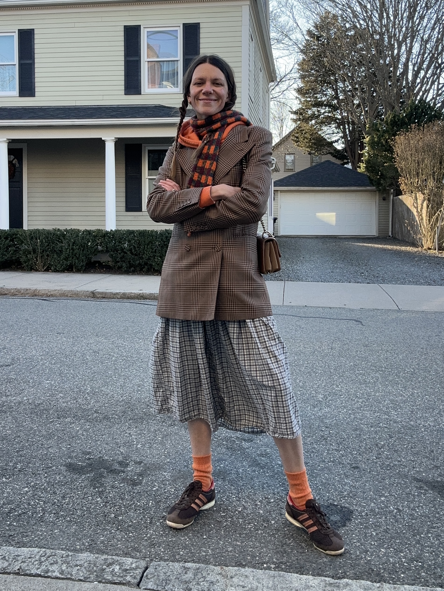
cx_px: 222
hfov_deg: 58.9
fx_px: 393
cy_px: 296
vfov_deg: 73.9
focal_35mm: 23
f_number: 1.9
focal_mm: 2.69
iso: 32
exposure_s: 1/164
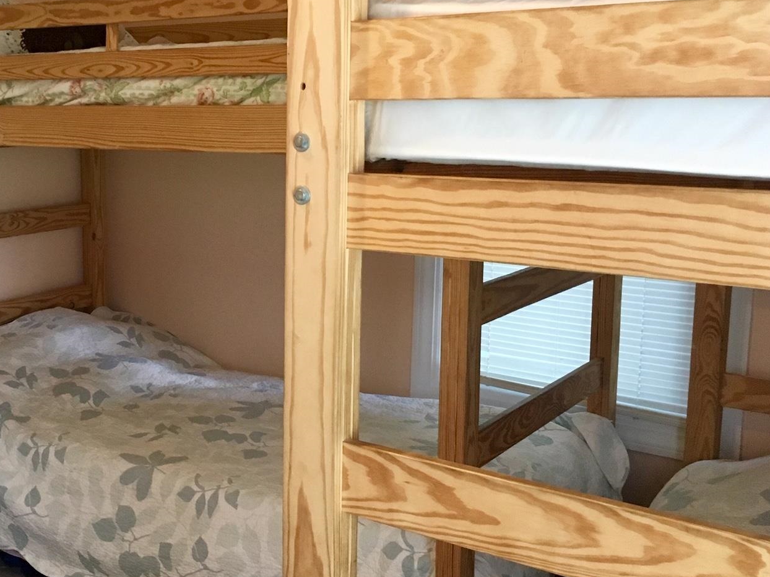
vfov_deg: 30.9
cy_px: 260
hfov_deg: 39.3
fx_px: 1045
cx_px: 184
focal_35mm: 47
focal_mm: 4.15
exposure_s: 1/30
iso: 160
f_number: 2.2
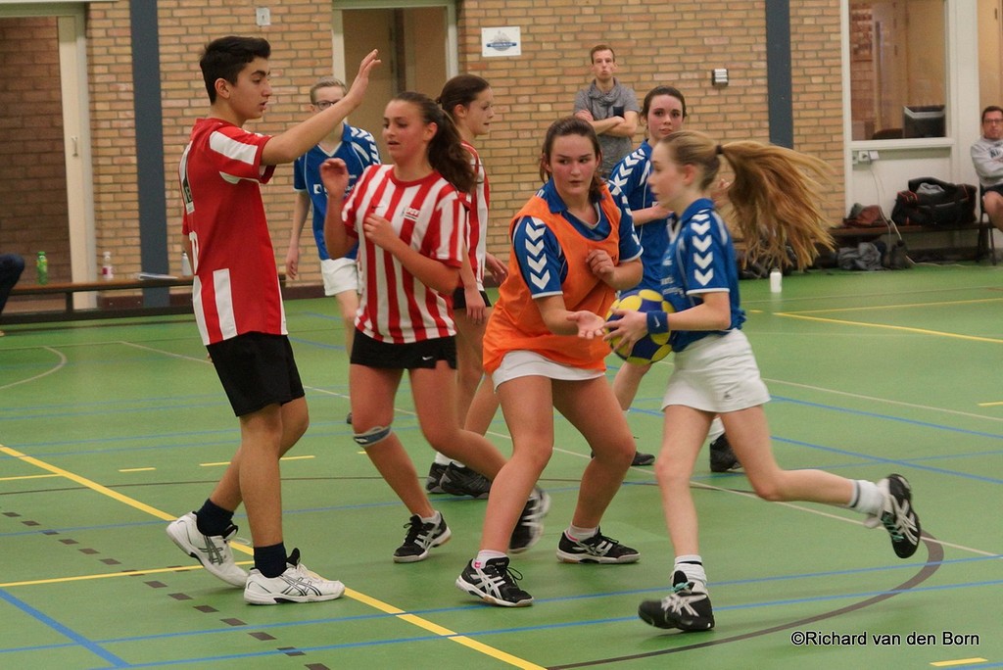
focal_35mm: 75
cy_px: 335
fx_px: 2091
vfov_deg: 18.2
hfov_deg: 27.0
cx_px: 502
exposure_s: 1/200
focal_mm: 50
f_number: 2.8
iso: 800
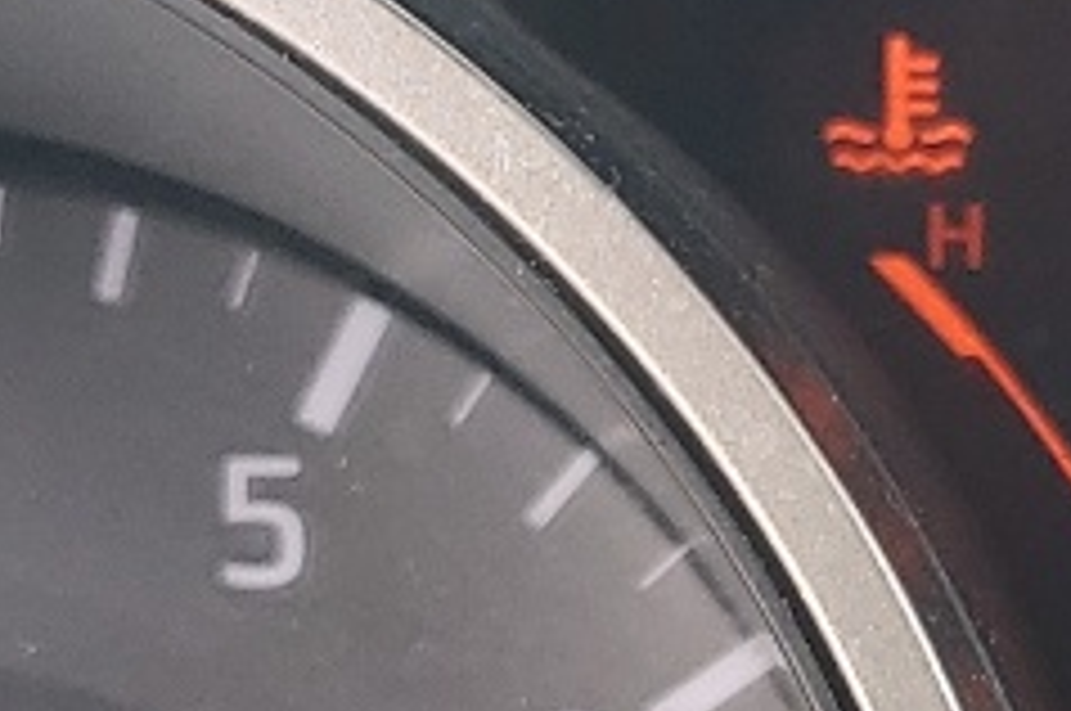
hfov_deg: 11.1
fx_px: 5407
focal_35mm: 182
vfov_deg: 7.4
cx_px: 1242
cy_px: 1120
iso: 52
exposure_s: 1/120
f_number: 1.5
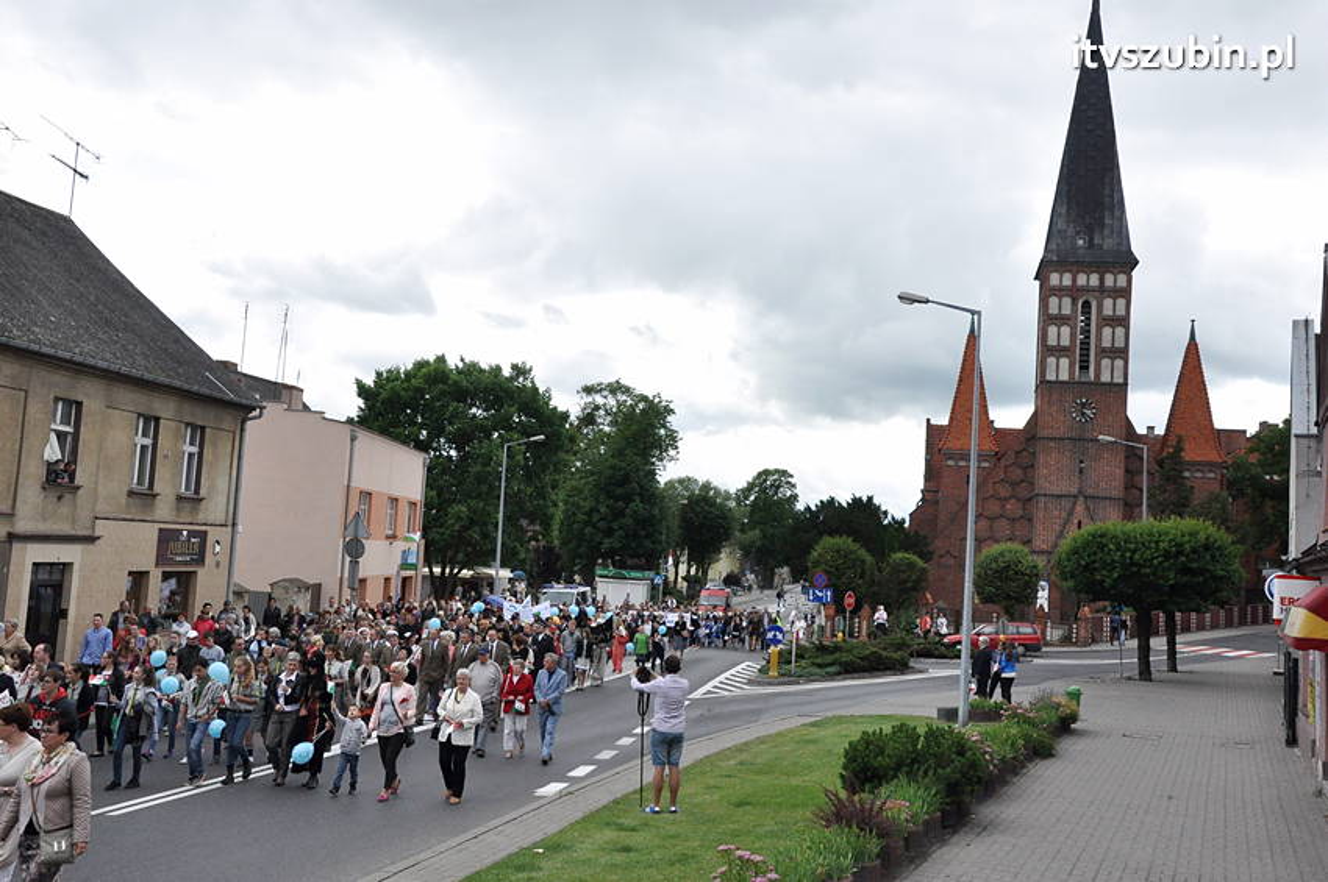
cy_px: 441
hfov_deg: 53.2
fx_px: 1327
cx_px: 664
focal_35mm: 36
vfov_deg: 36.8
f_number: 11
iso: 1250
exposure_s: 1/800
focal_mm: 24
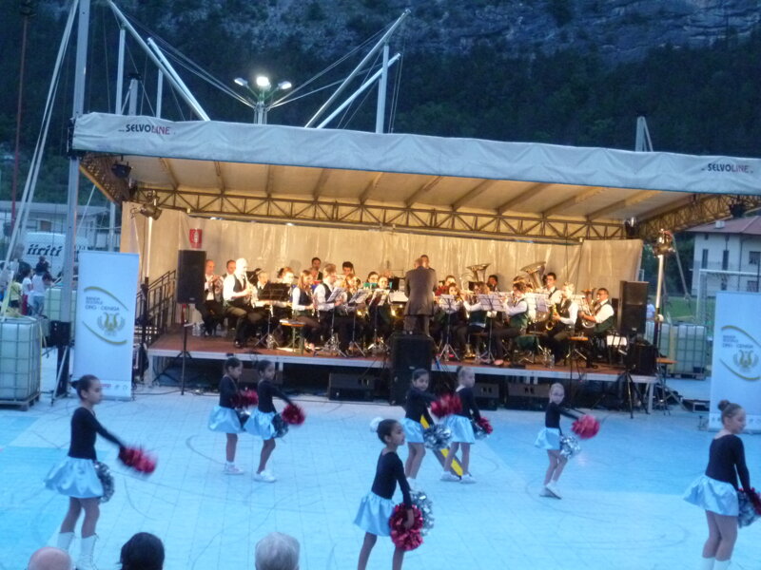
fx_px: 1385
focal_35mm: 63
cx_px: 380
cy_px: 285
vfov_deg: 23.3
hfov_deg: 30.7
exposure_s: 1/40
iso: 800
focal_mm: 11.2
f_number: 4.2
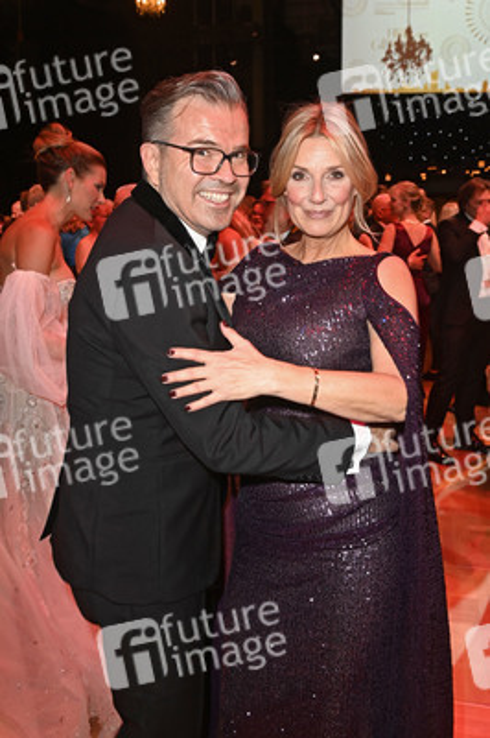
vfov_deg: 63.7
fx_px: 593
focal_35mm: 29
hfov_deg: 44.9
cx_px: 245
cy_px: 369
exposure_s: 1/60
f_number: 5.6
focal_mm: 29
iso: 1000
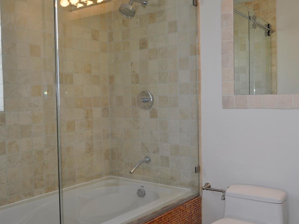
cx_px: 159
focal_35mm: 37
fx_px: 320
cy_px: 109
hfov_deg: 50.1
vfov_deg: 38.7
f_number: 4
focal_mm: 18
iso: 360
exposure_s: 1/60
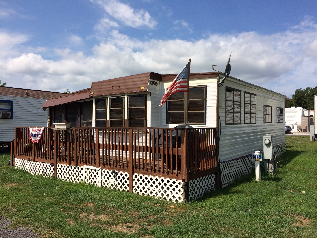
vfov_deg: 48.2
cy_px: 119
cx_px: 158
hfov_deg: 61.7
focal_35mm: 29
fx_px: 266
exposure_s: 1/3425
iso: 32
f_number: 2.2
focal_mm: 4.15
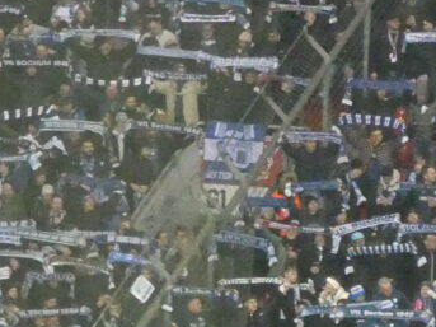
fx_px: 8877
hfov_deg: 2.8
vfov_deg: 2.1
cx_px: -510
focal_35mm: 705
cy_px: 146
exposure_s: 1/80
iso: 1600
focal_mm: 27.1
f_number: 5.4
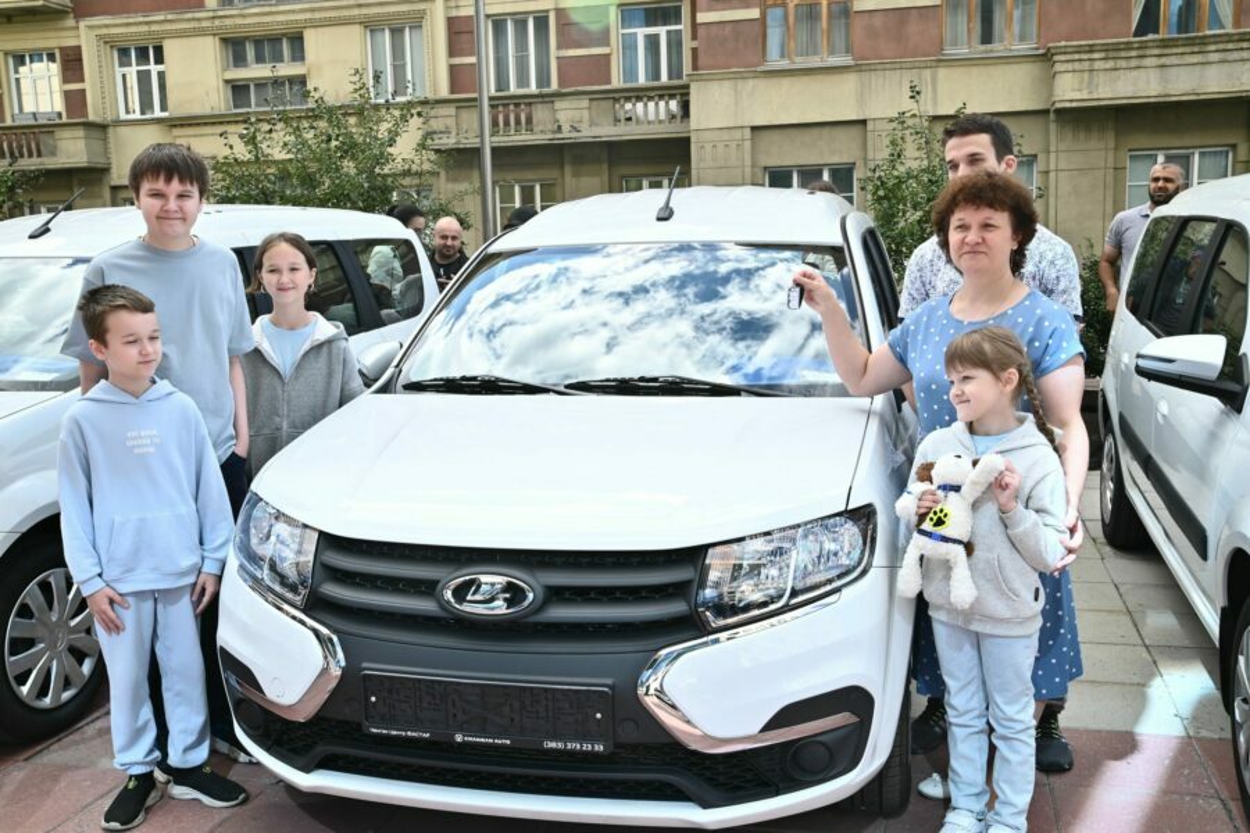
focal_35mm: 35
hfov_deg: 54.4
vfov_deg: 37.9
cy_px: 416
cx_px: 625
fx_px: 1215
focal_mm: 35
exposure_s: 1/200
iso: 640
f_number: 14
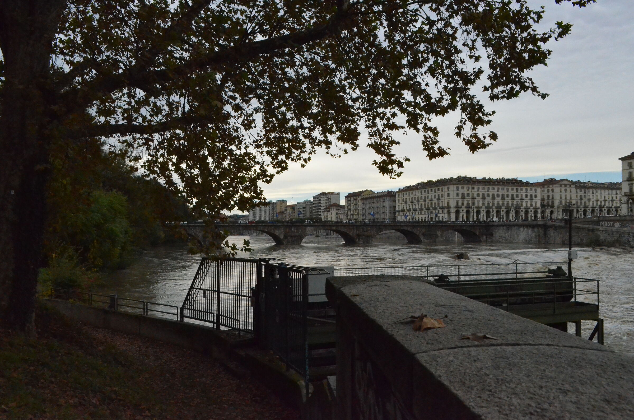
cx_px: 317
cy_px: 210
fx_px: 475
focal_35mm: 27
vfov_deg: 47.7
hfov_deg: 67.5
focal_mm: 18
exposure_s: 1/8000
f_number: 11
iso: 6400
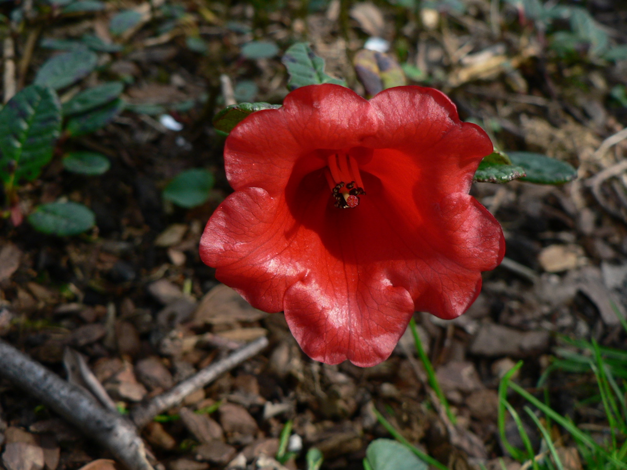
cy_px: 235
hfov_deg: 51.4
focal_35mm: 36
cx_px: 314
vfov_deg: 39.7
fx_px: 652
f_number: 3.2
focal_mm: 6
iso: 80
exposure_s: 1/160
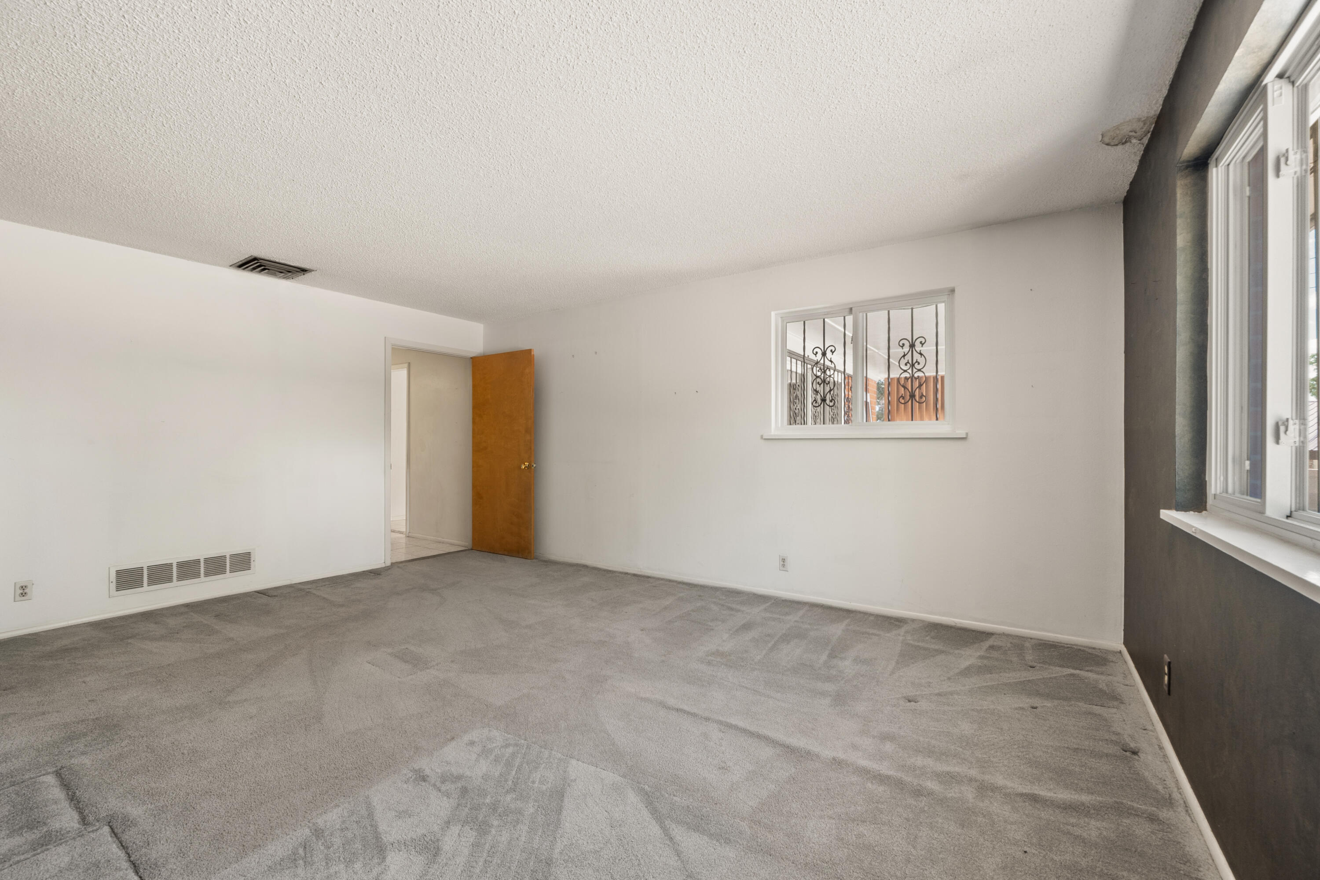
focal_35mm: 15
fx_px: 550
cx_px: 660
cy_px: 440
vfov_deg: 77.3
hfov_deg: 100.4
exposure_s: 1/1.67
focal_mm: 10
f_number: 9
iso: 320
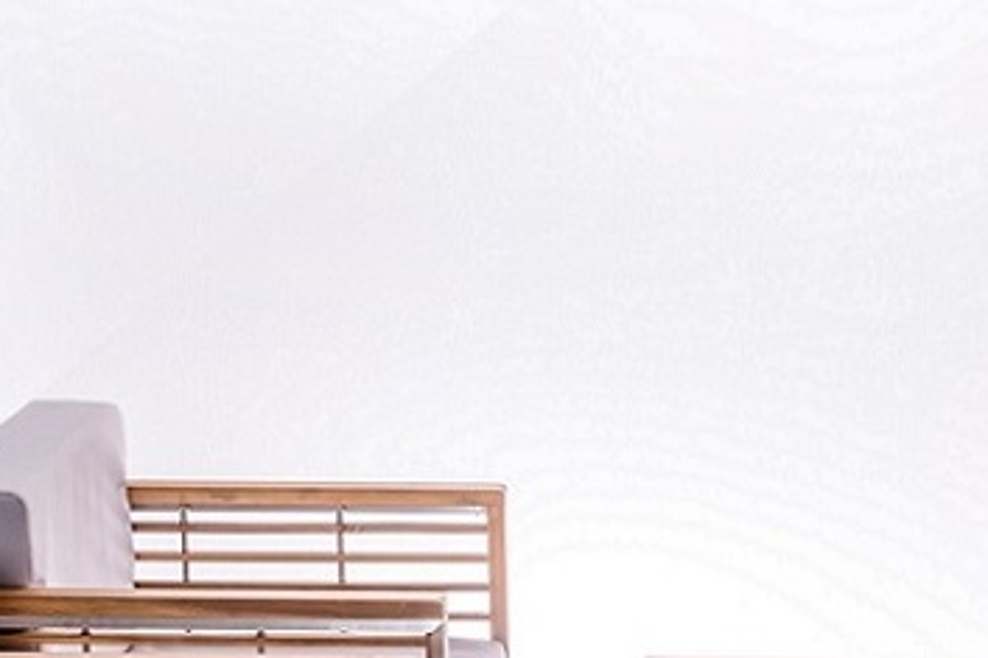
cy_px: 680
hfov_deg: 14.6
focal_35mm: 139
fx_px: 3813
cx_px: 887
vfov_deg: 9.8
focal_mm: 50
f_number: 16
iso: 100
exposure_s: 1/125
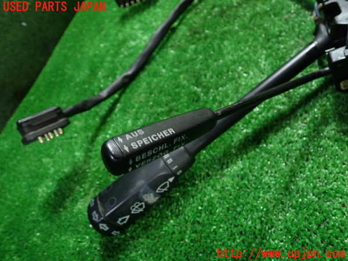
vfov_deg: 46.8
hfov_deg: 60.0
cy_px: 130
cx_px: 174
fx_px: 302
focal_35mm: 30
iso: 250
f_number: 2.3
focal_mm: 5.4
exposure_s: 1/30
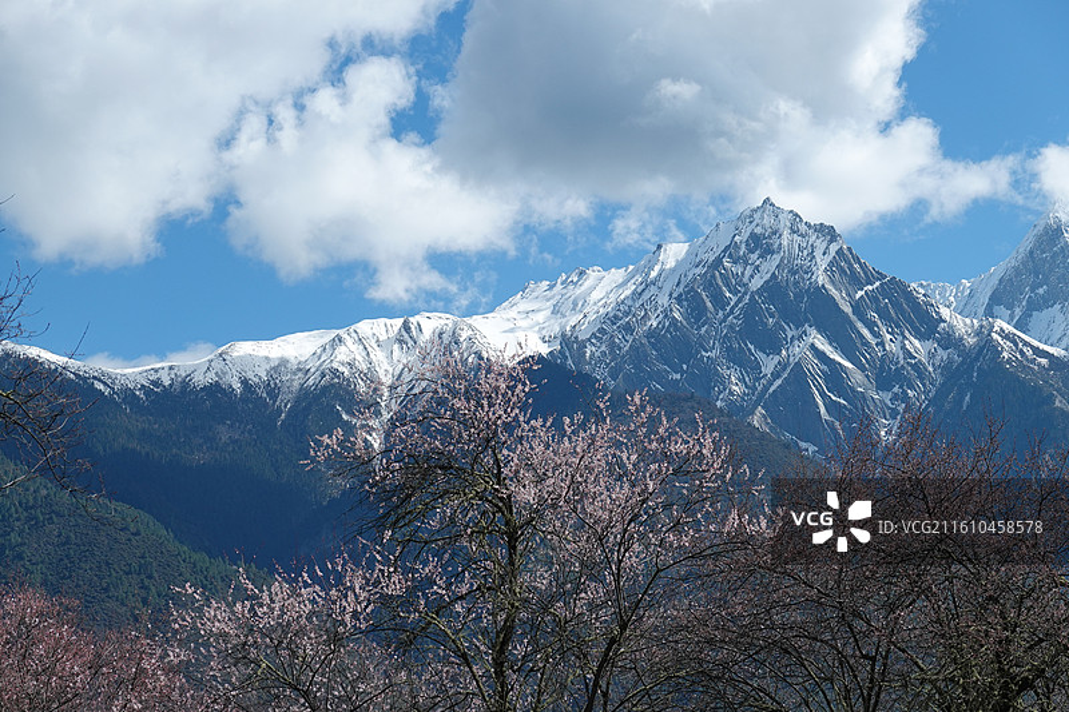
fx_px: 2523
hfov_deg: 23.9
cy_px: 356
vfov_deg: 16.1
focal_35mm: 85
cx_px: 534
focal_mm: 31.46
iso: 125
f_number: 5.6
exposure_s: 1/800
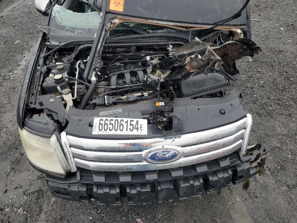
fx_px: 223
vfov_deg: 53.1
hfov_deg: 67.3
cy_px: 112
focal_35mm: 26
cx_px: 148
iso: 50
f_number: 1.5
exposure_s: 1/208
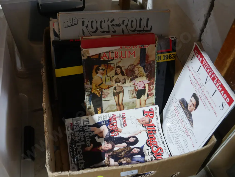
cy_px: 88
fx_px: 258
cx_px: 118
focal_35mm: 38
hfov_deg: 49.0
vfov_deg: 37.8
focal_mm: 19
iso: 1600
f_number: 4.1
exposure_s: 1/60
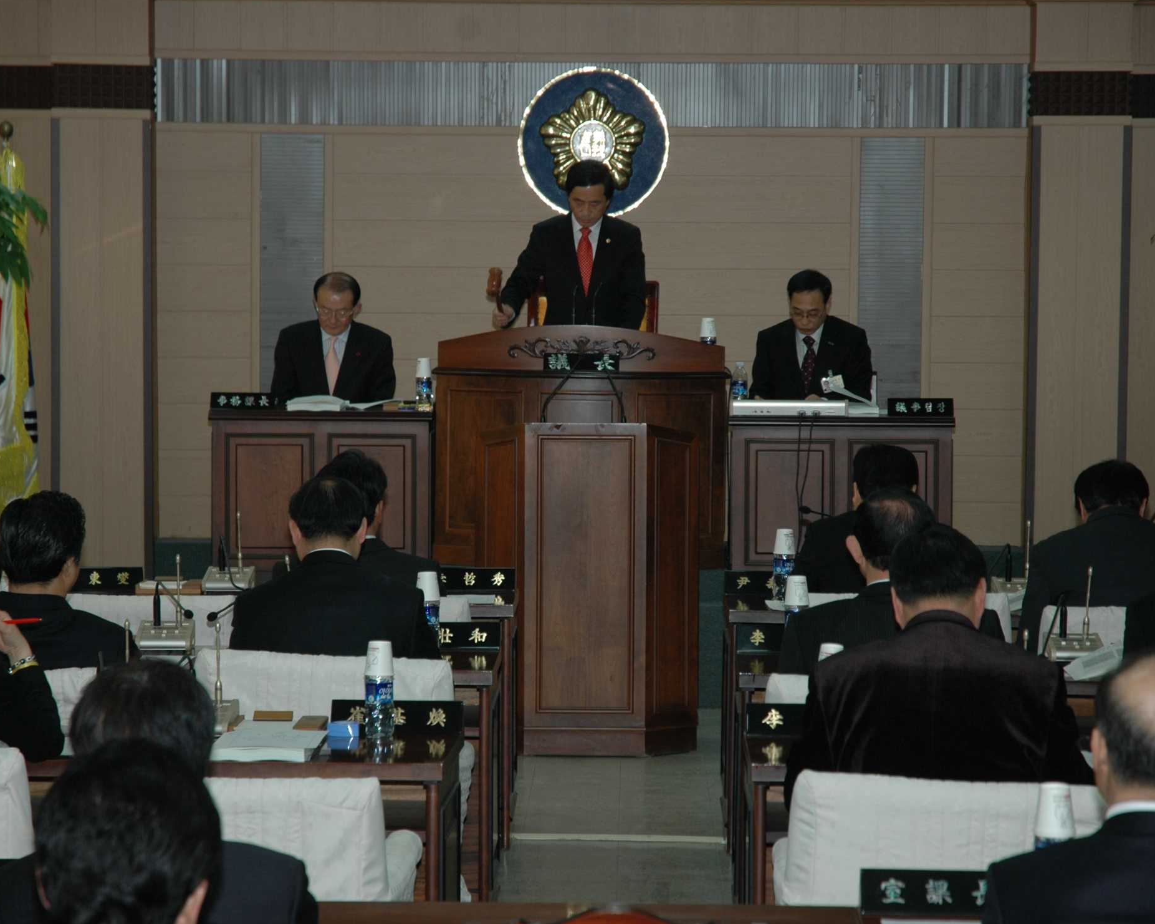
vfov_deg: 13.0
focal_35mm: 119
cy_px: 461
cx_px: 581
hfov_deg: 16.2
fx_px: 4067
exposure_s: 1/60
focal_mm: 70
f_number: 4.5
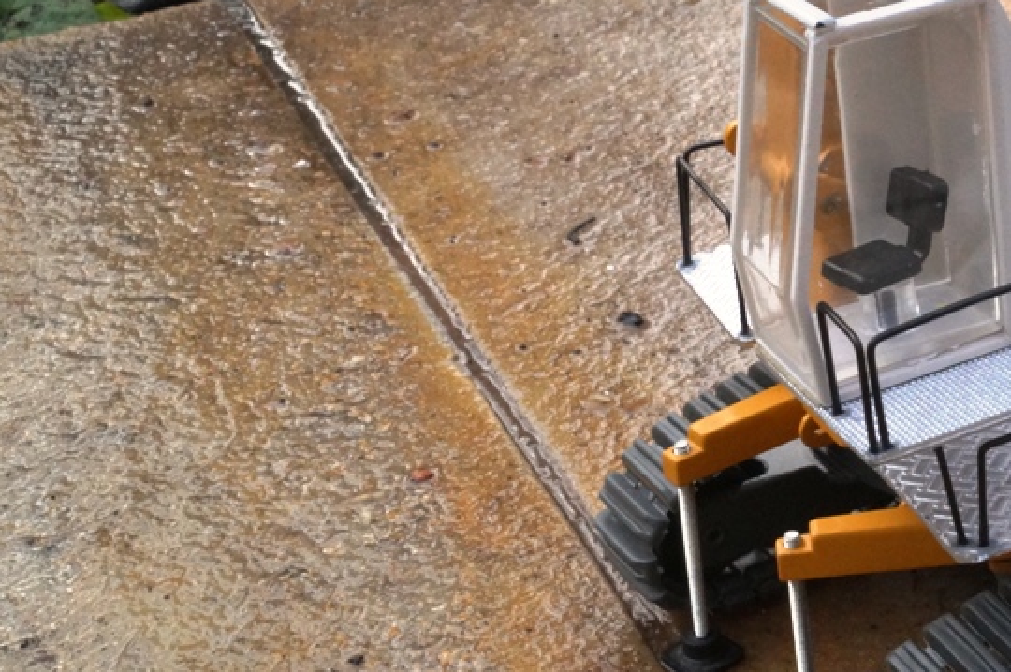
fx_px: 2160
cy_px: 170
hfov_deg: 25.1
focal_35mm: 77
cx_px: 1013
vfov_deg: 17.6
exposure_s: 1/60
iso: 1000
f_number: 20
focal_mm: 24
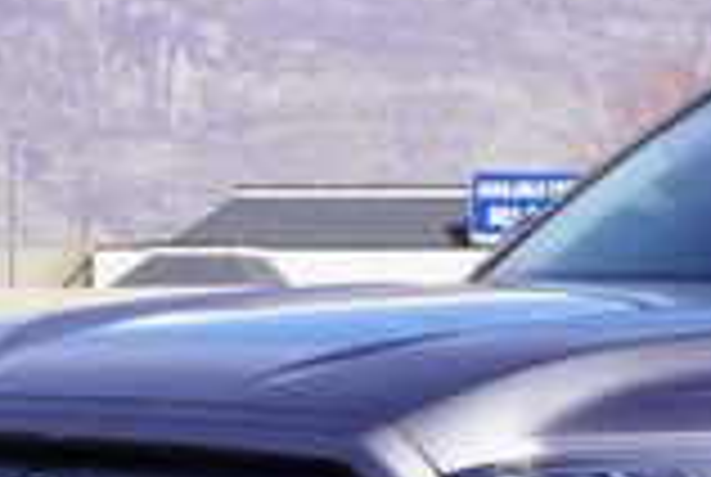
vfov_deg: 7.2
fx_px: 3720
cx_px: 1071
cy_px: 711
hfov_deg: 10.5
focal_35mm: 188
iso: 100
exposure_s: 1/125
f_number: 10
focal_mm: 31
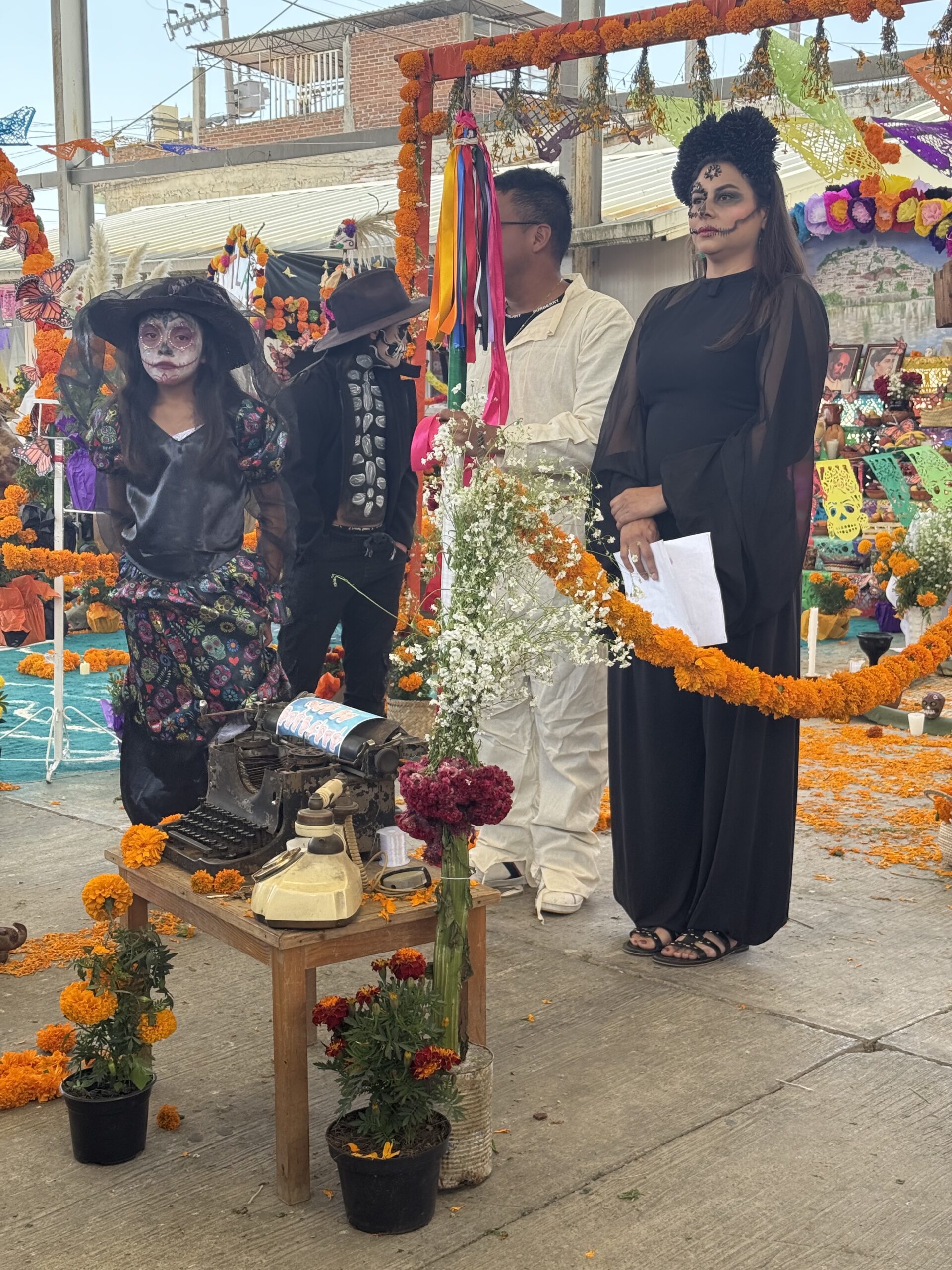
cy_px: 635
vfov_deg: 39.7
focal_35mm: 48
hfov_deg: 30.3
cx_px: 476
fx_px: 1760
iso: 100
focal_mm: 6.76
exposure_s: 1/652
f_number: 1.78
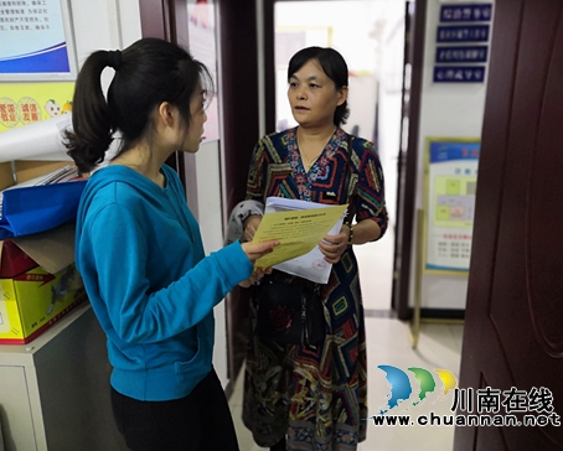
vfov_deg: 50.0
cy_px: 222
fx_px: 484
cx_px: 284
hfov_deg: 60.4
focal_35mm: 29
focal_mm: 3.95
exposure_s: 1/50
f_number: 1.8
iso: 640
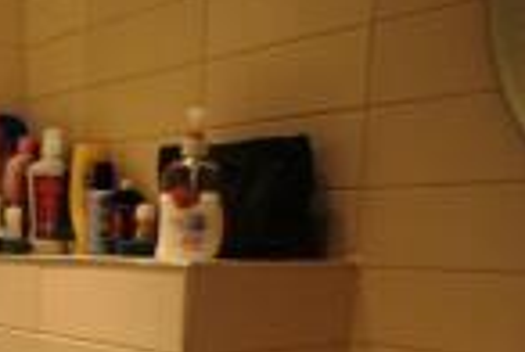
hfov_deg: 24.8
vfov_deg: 16.4
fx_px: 1140
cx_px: 4
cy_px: 490
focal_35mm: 78
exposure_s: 1/30
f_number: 2.8
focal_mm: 16
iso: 200
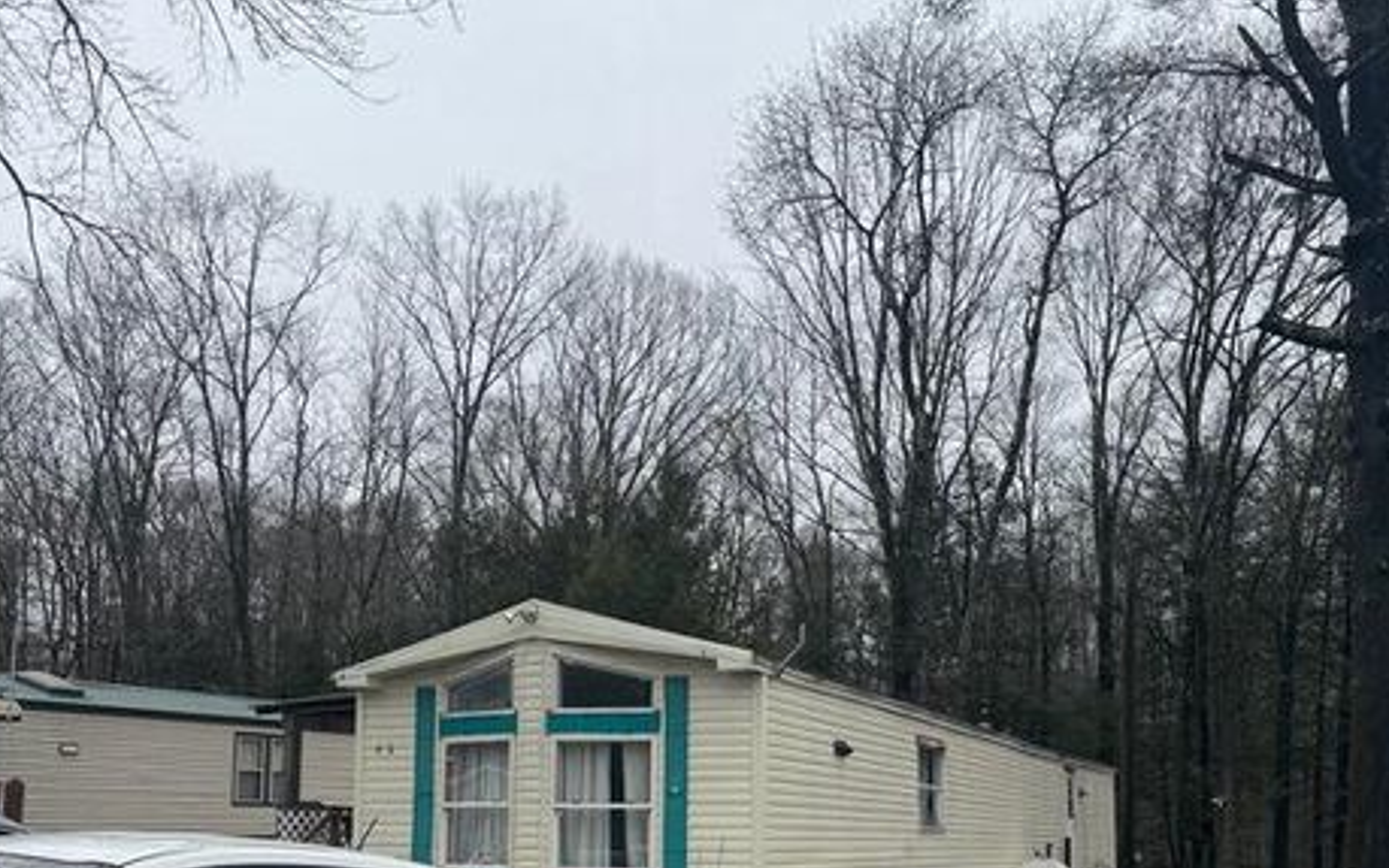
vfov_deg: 33.3
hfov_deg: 52.7
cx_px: 666
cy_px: 715
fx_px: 1401
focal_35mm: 37
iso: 80
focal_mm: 6.76
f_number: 1.78
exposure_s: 1/1949
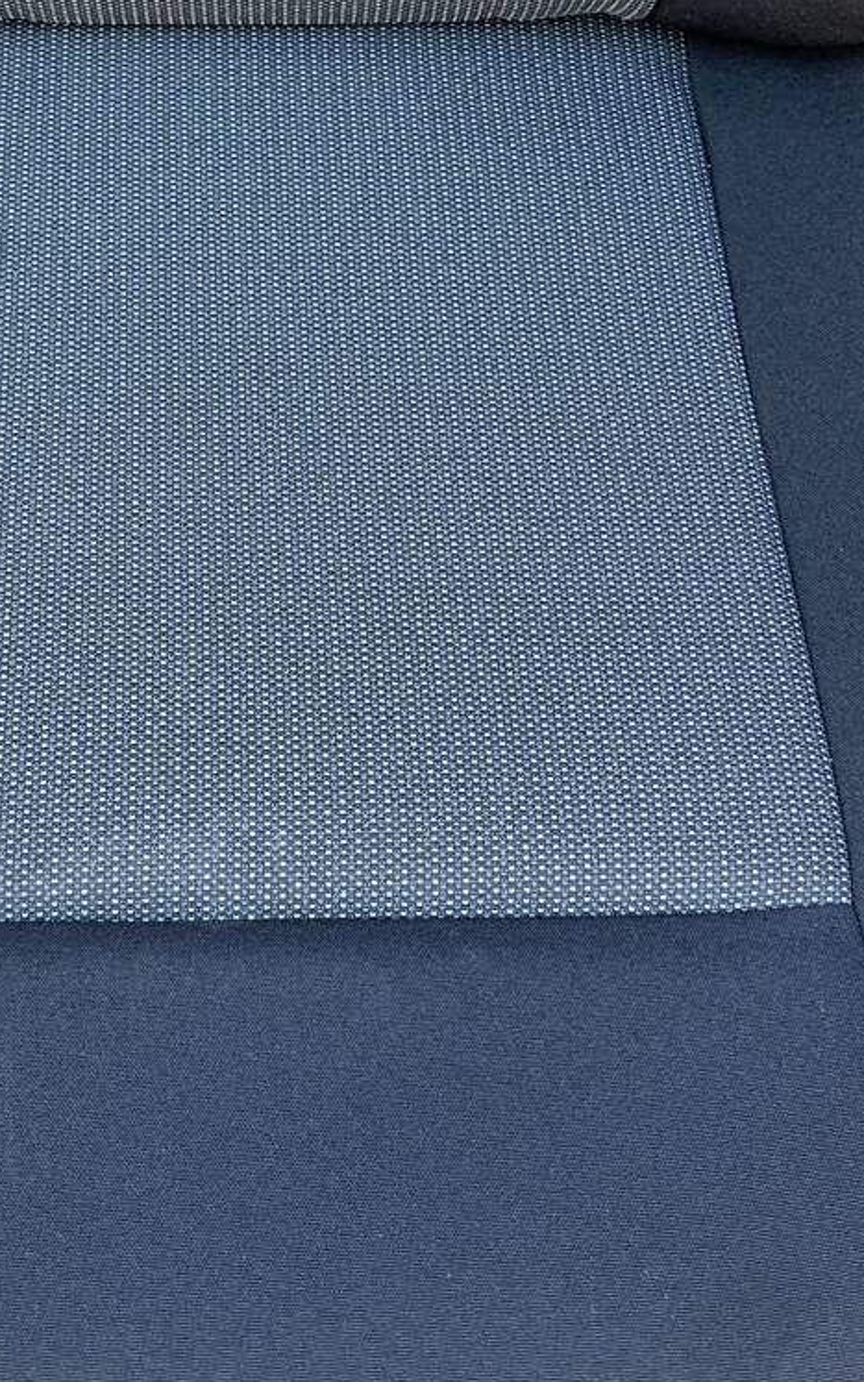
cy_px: 501
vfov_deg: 34.3
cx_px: 226
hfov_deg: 21.8
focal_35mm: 59
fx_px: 2222
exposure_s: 1/121
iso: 125
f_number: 1.6
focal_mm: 5.1
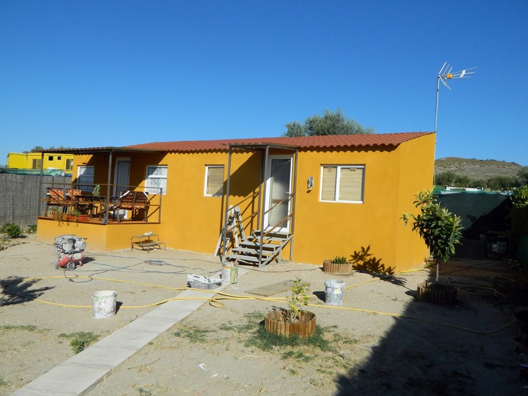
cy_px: 198
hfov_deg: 63.4
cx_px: 264
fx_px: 427
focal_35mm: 28
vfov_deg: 49.7
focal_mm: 5.1
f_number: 8.9
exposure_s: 1/250
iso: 80
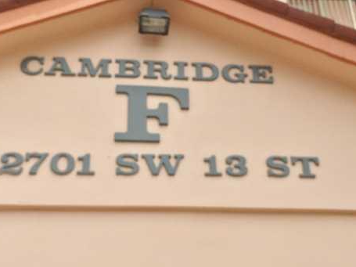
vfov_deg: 28.5
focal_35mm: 51
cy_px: 109
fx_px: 524
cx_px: 165
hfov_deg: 37.5
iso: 32
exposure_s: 1/1412
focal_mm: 4.15
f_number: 2.2
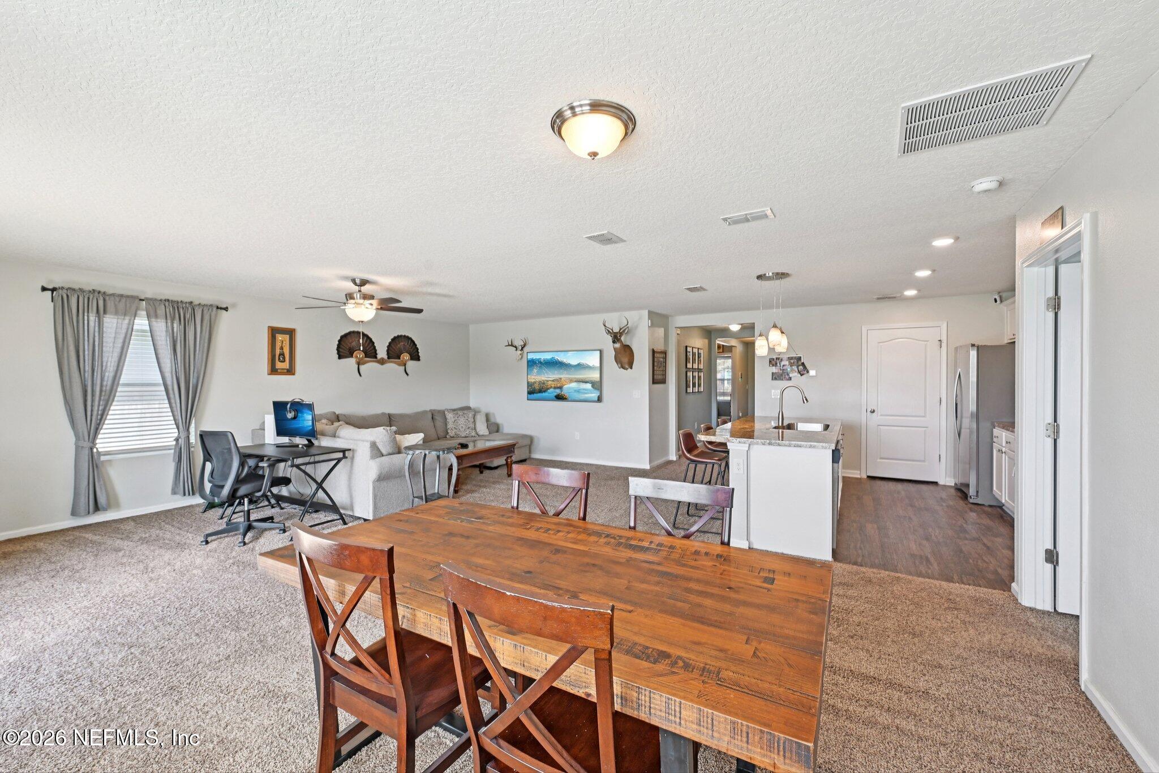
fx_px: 467
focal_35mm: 14
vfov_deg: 79.2
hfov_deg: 102.3
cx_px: 580
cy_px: 386
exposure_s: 1/10
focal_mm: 14.5
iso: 400
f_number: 8
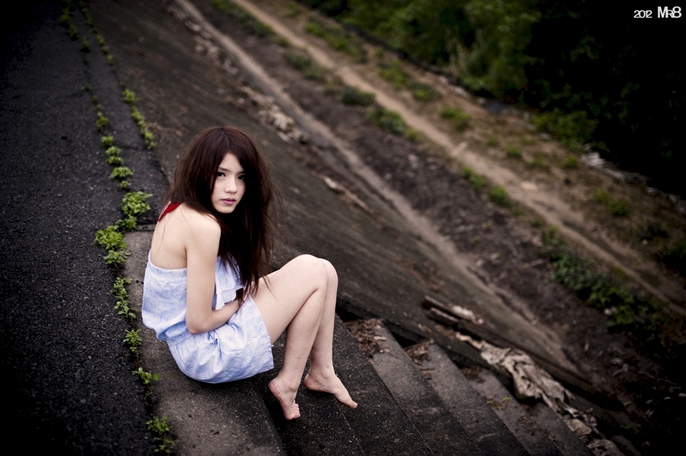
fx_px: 952
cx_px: 343
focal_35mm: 50
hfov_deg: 39.6
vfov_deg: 26.9
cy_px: 228
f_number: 1.8
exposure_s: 1/320
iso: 500
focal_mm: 50
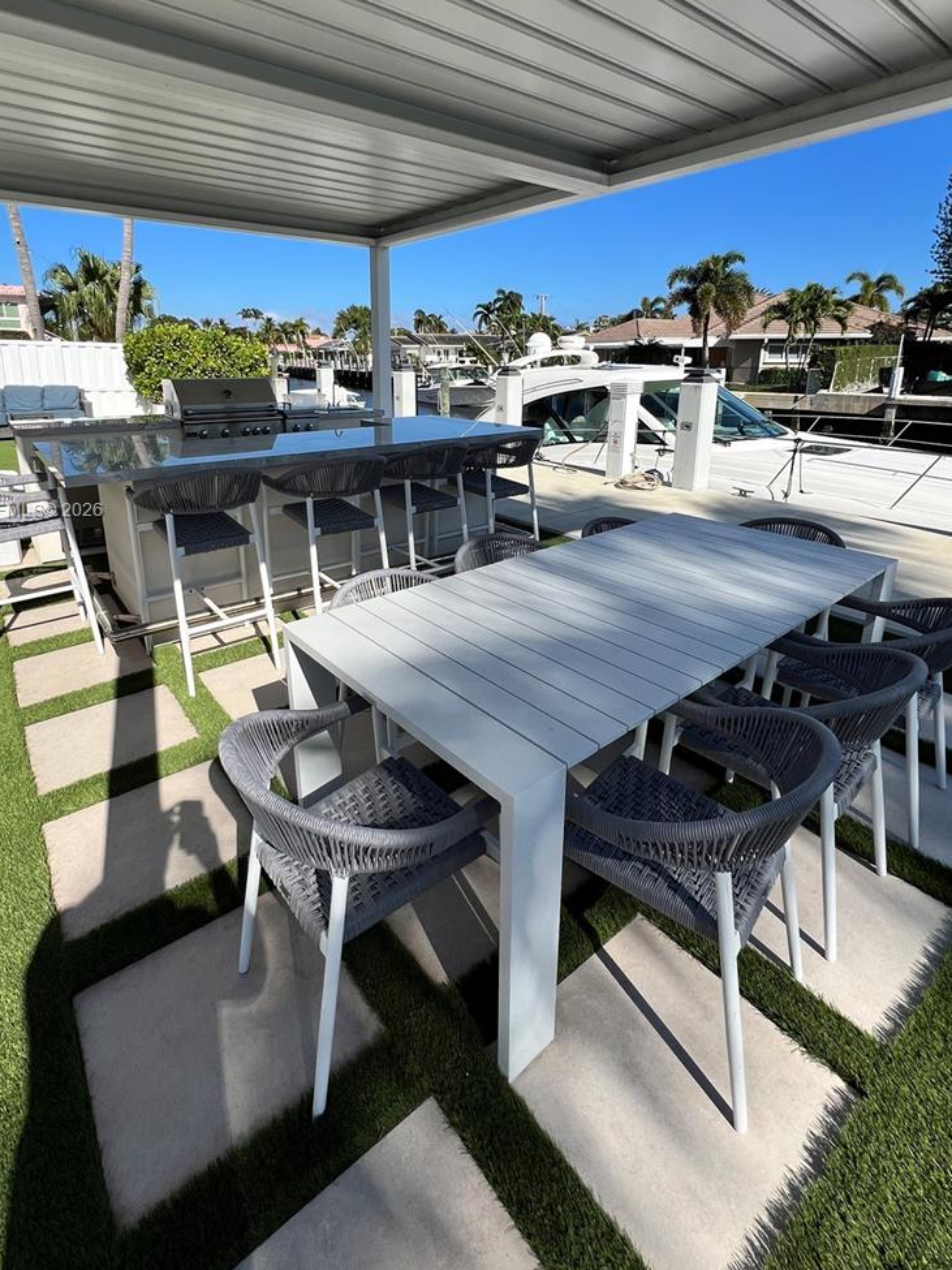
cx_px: 448
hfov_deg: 78.0
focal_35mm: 16
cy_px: 512
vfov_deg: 93.3
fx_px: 587
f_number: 1.8
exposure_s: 1/2222
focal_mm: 1.57
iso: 32
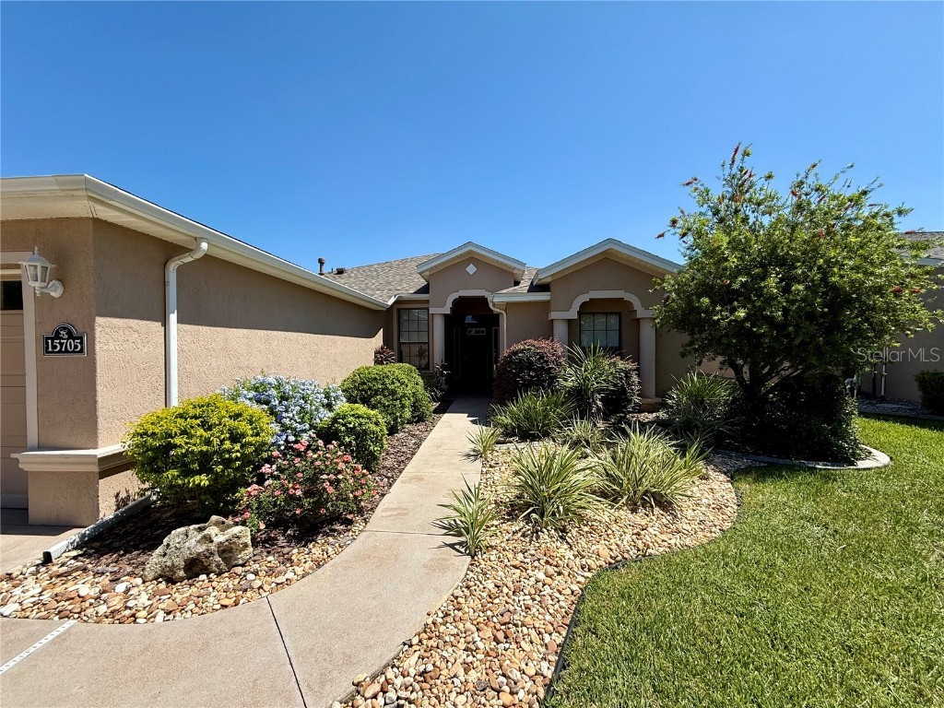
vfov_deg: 85.7
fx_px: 382
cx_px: 472
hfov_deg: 102.1
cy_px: 354
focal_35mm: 14
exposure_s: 1/1656
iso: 50
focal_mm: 2.22
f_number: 2.2
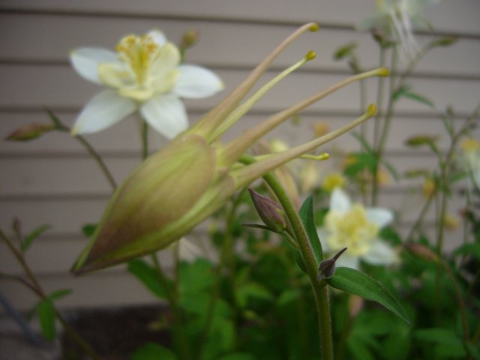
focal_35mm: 35
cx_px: 240
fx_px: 485
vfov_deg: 40.7
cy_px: 180
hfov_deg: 52.6
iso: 100
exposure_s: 1/320
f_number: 2.8
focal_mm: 5.8
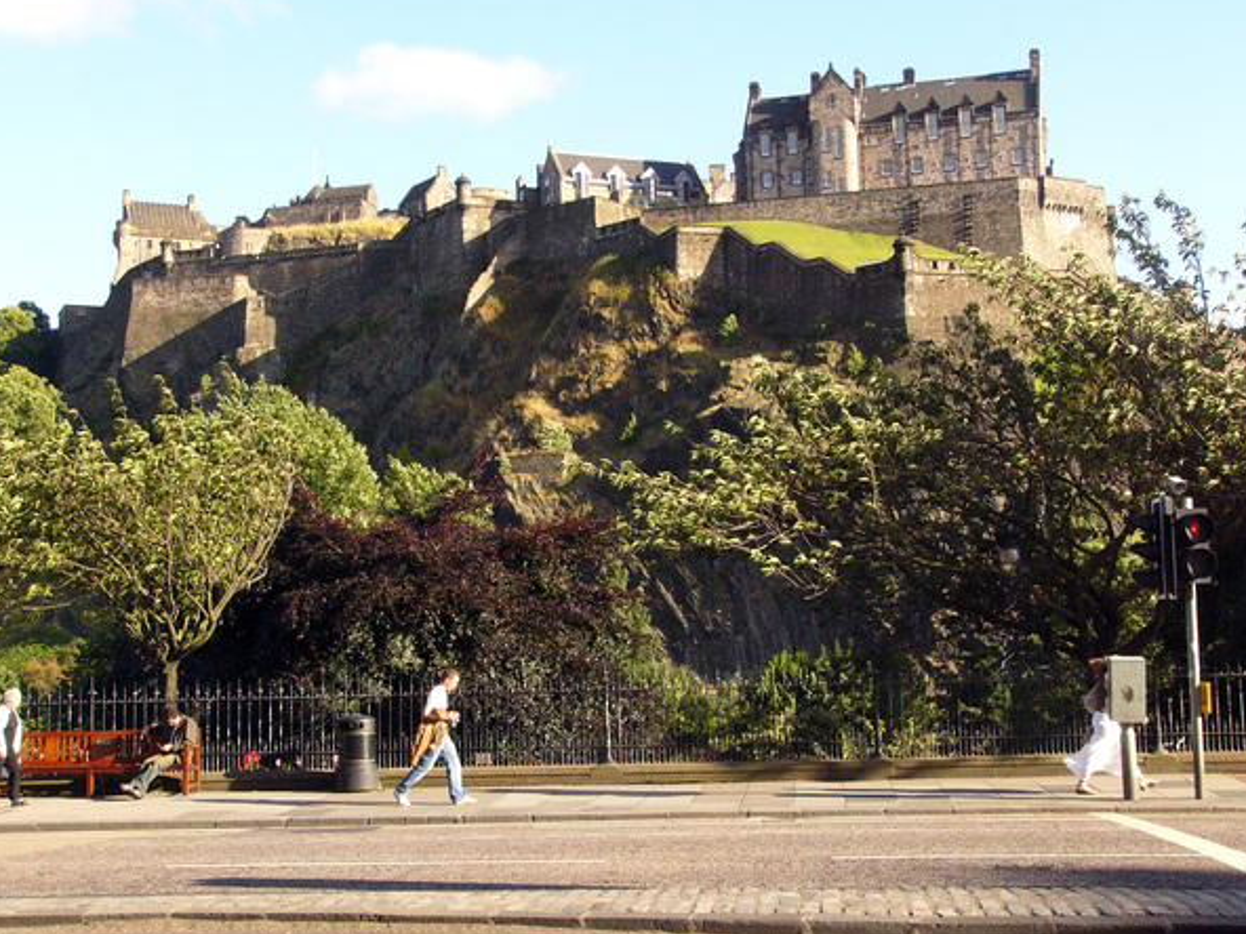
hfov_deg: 36.2
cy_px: 475
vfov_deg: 27.5
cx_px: 629
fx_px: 1908
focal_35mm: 53
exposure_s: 1/500
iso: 200
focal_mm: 8.2
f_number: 5.2
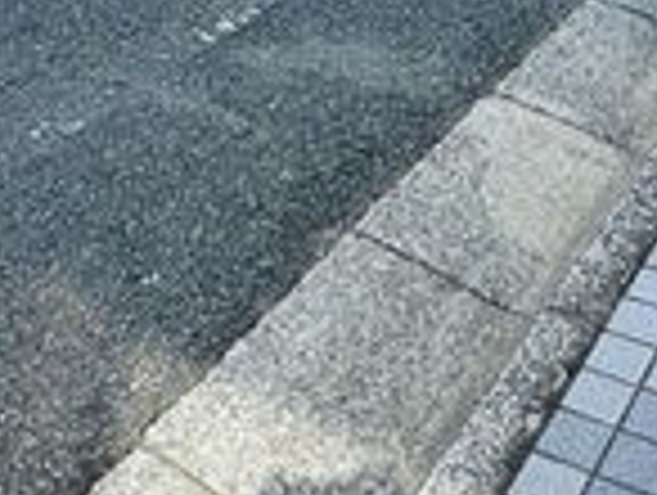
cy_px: -439
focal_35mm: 67
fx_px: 1274
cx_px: 315
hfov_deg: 28.9
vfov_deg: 17.2
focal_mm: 2.22
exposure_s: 1/569
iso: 40
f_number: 2.2
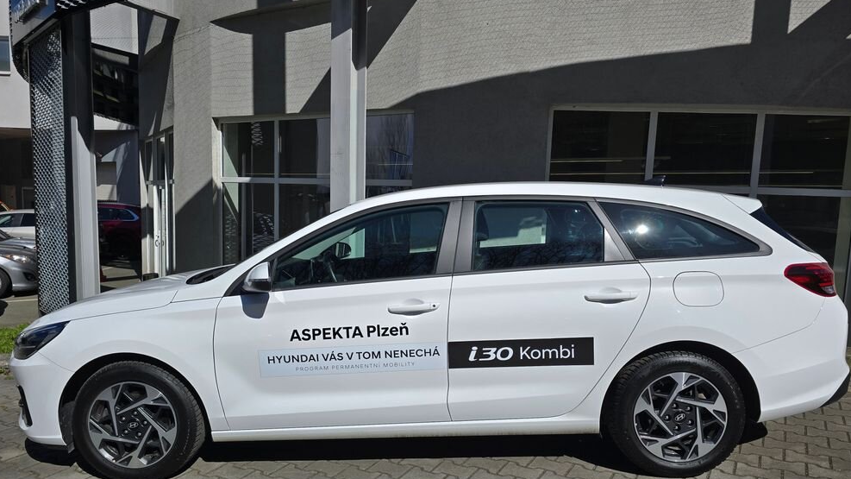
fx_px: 587
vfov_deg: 44.2
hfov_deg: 71.9
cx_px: 420
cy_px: 283
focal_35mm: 26
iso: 12
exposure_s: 1/2021
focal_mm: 6.3
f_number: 1.7
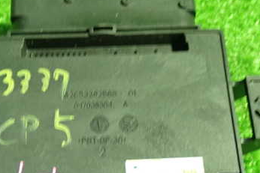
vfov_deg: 18.4
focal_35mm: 74
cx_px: 94
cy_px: 109
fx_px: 535
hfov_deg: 27.2
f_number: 2.8
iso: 800
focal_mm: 7.31
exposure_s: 1/20
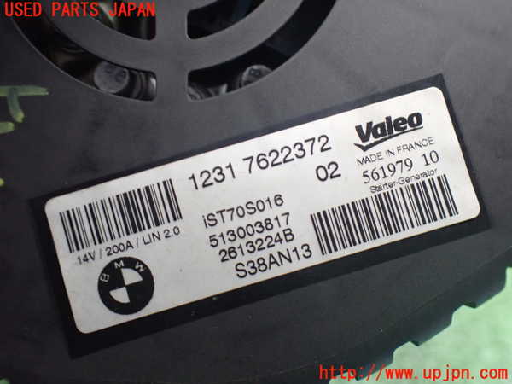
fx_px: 444
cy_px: 192
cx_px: 256
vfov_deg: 46.8
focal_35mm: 30
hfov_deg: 60.0
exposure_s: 1/50
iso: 800
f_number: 2.3
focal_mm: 5.4
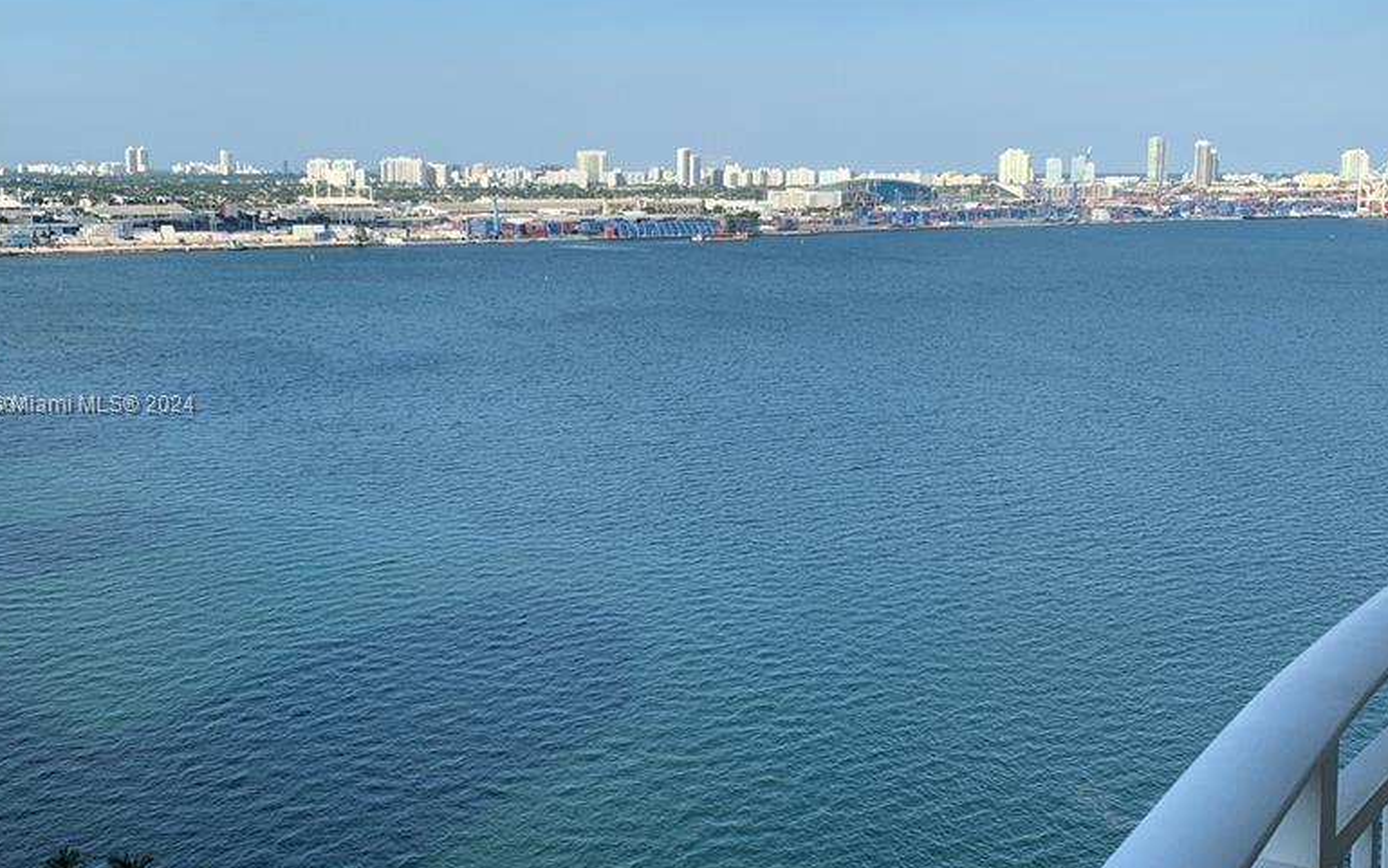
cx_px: 677
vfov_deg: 29.9
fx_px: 1627
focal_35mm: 43
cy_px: 406
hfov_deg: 46.2
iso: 25
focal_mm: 4.25
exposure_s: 1/1845
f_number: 1.8
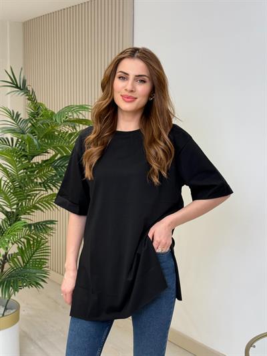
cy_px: 178
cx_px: 134
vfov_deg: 39.6
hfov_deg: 30.3
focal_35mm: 48
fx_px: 493
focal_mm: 6.76
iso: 100
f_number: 1.78
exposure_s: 1/135
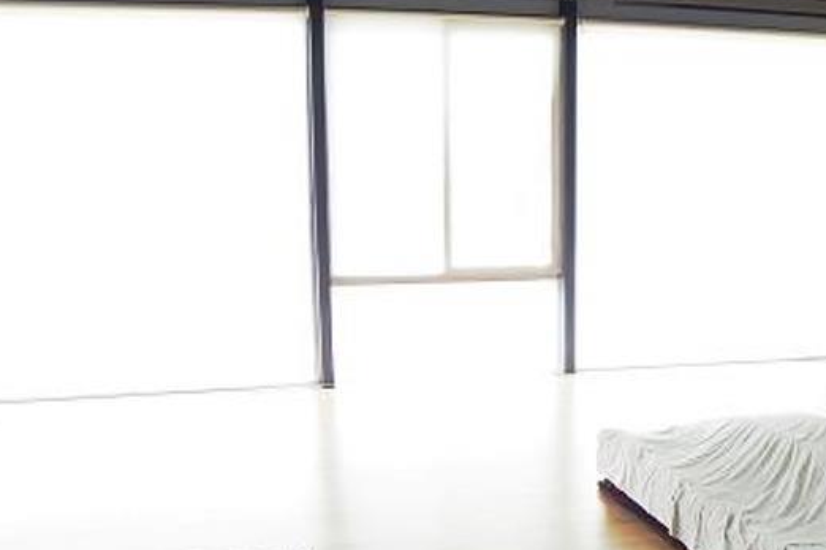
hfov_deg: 36.4
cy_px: 431
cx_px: 647
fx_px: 1216
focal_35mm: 53
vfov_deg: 25.1
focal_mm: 4.6
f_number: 2.8
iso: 100
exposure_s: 1/60
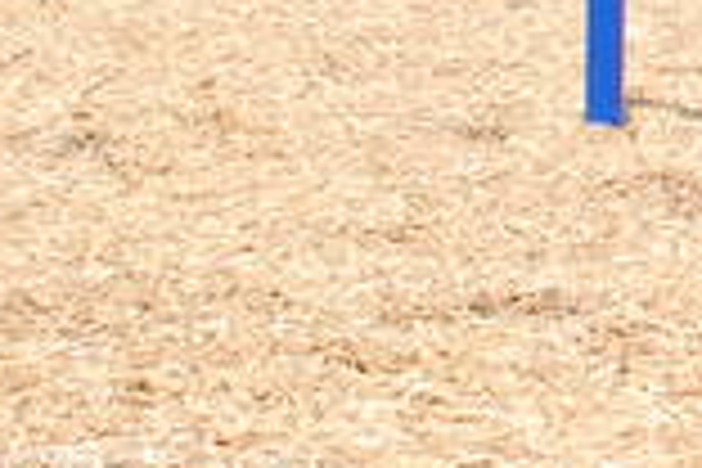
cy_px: -592
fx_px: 5245
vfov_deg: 5.0
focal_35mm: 269
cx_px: 1602
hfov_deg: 7.2
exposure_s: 1/160
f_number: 6.3
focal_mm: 28
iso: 100
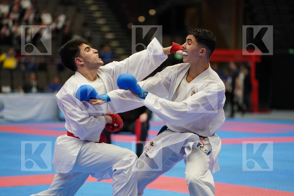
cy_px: 98
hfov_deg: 15.6
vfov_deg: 10.5
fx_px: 1070
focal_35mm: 131
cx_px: 147
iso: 2500
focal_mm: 131
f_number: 2.8
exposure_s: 1/1000
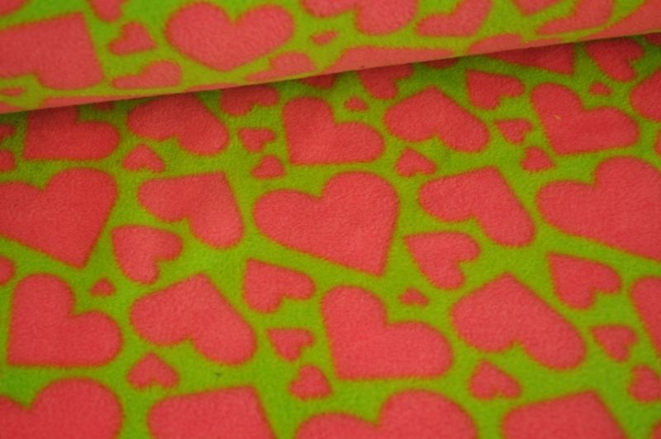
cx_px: 330
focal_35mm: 51
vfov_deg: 26.4
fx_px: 935
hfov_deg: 38.9
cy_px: 220
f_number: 5
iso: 400
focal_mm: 34
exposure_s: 1/60
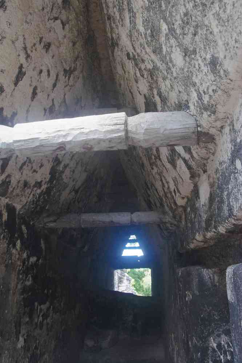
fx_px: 333
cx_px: 121
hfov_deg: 40.0
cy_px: 182
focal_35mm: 33
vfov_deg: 57.2
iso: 3200
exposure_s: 1/125
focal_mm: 21.9
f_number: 5
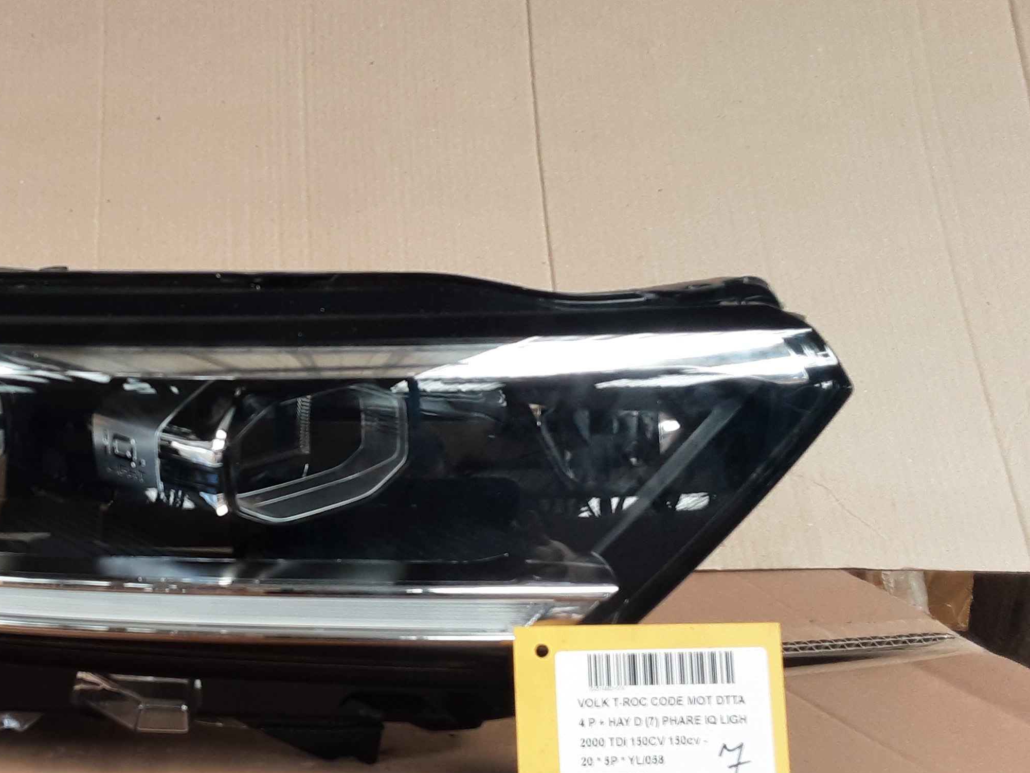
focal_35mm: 44
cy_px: 437
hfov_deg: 41.0
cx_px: 199
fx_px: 1309
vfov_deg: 32.8
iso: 64
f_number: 1.9
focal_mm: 2.91
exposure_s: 1/50
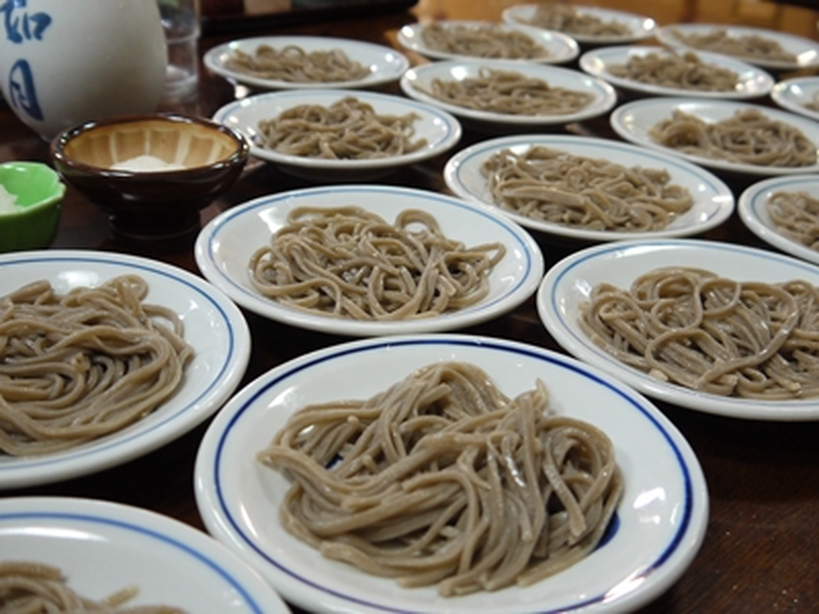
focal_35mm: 39
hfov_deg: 47.9
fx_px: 923
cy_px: 307
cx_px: 410
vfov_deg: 36.8
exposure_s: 1/15
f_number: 3.5
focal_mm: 14
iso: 400
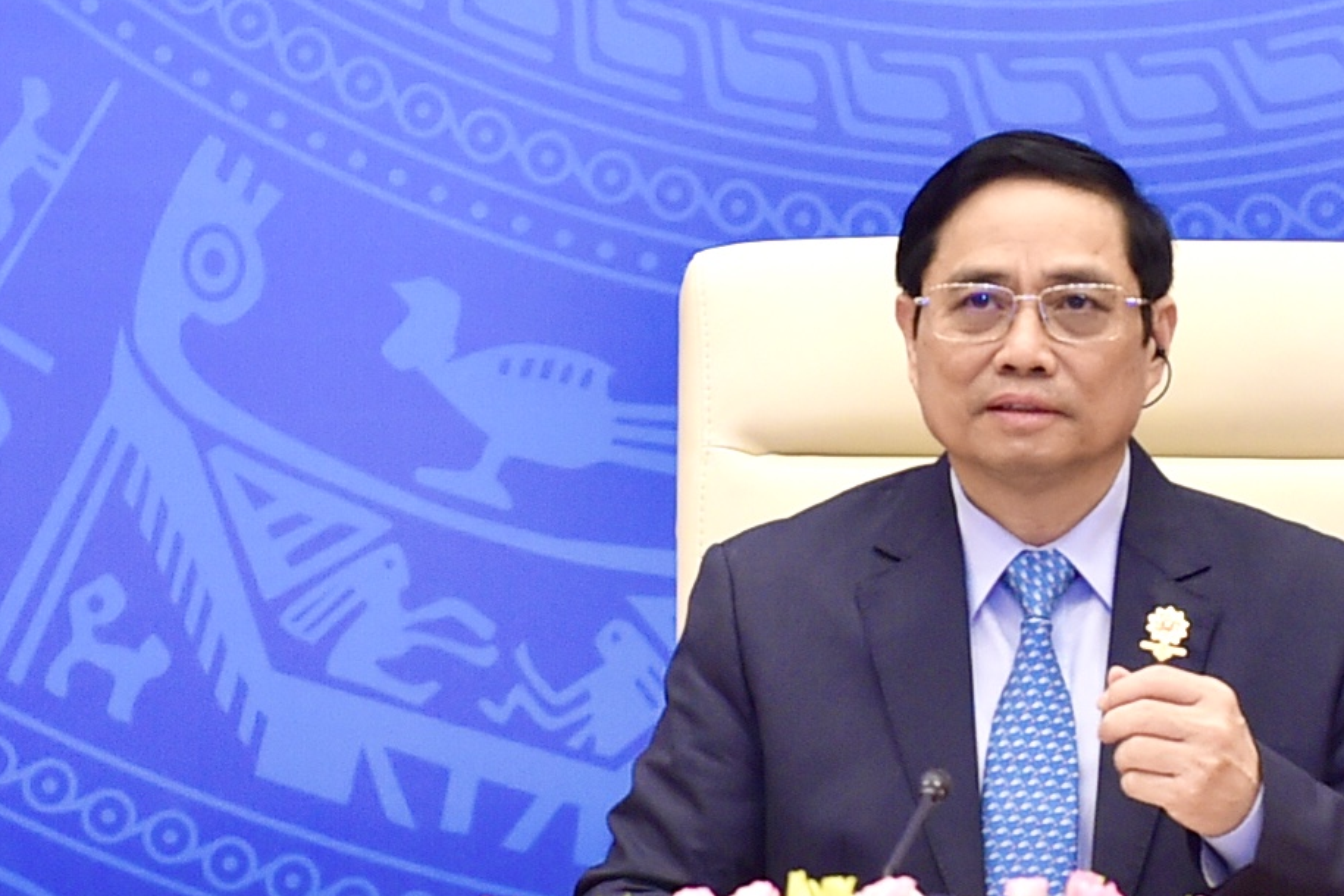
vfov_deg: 4.7
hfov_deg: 7.1
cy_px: 496
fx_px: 10826
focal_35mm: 290
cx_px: 707
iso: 1600
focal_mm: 200
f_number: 3.2
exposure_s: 1/200
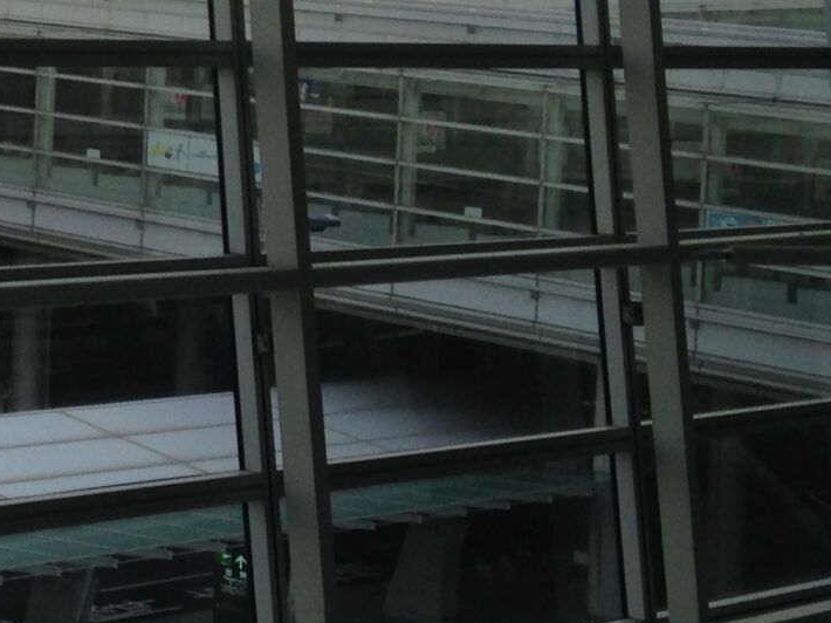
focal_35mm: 119
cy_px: 159
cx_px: -500
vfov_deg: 12.4
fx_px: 2856
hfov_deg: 15.1
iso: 50
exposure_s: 1/475
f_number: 2.4
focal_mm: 4.12
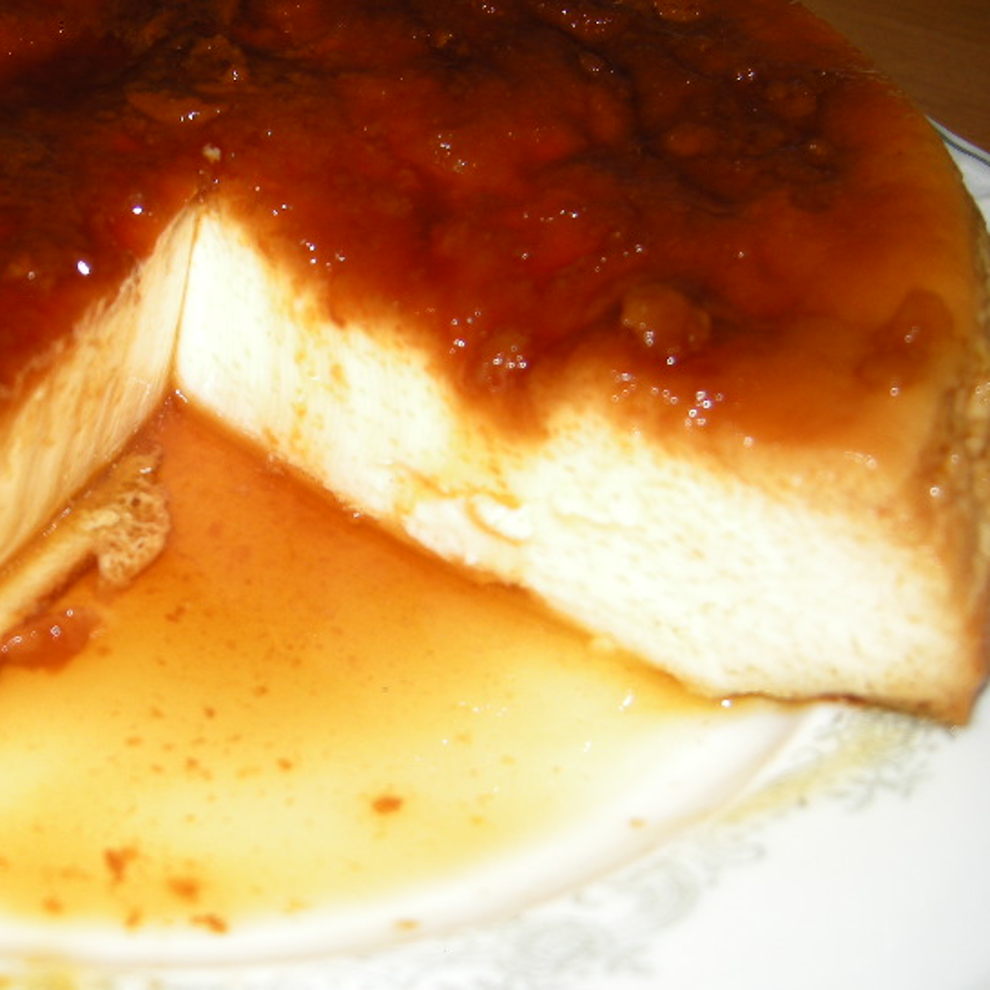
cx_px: 236
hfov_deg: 29.1
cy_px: 508
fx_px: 1877
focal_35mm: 58
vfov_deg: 29.6
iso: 64
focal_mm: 7.5
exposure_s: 1/60
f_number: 2.7
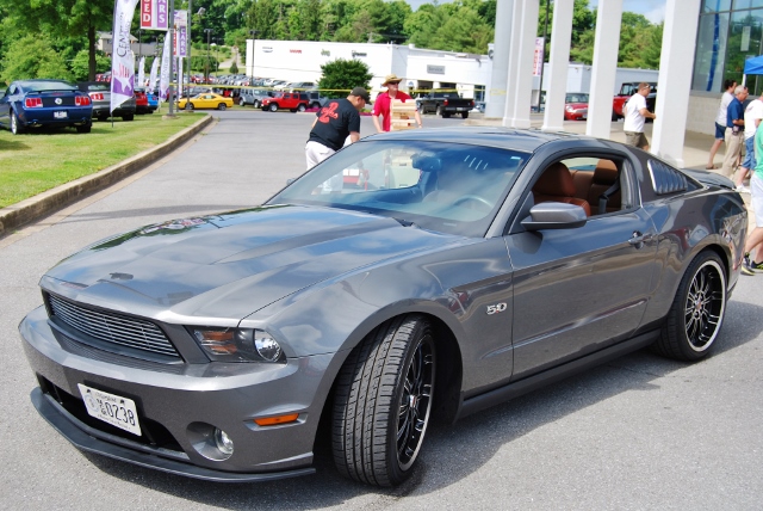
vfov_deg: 29.9
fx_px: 955
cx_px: 382
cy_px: 256
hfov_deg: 43.6
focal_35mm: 45
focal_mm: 30
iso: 100
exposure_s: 1/200
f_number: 7.1
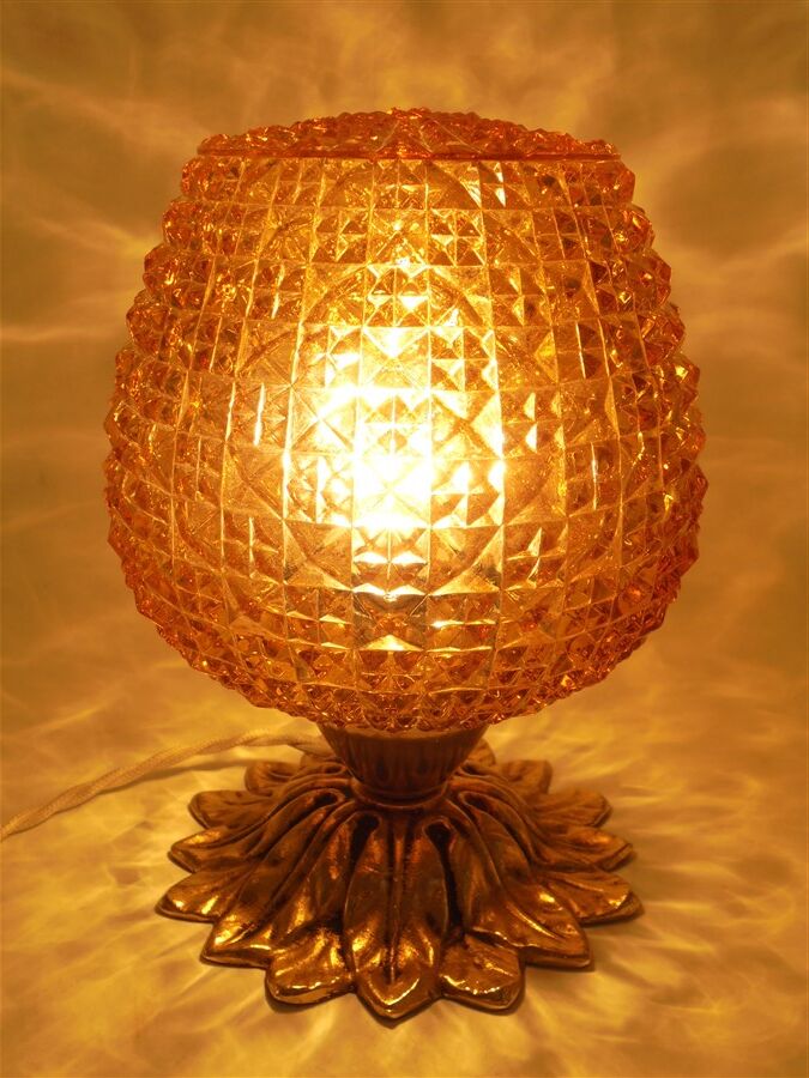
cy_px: 539
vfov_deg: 49.0
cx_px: 404
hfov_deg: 37.7
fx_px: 1184
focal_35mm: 38
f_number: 4.2
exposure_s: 1/80
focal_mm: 6.9
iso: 100
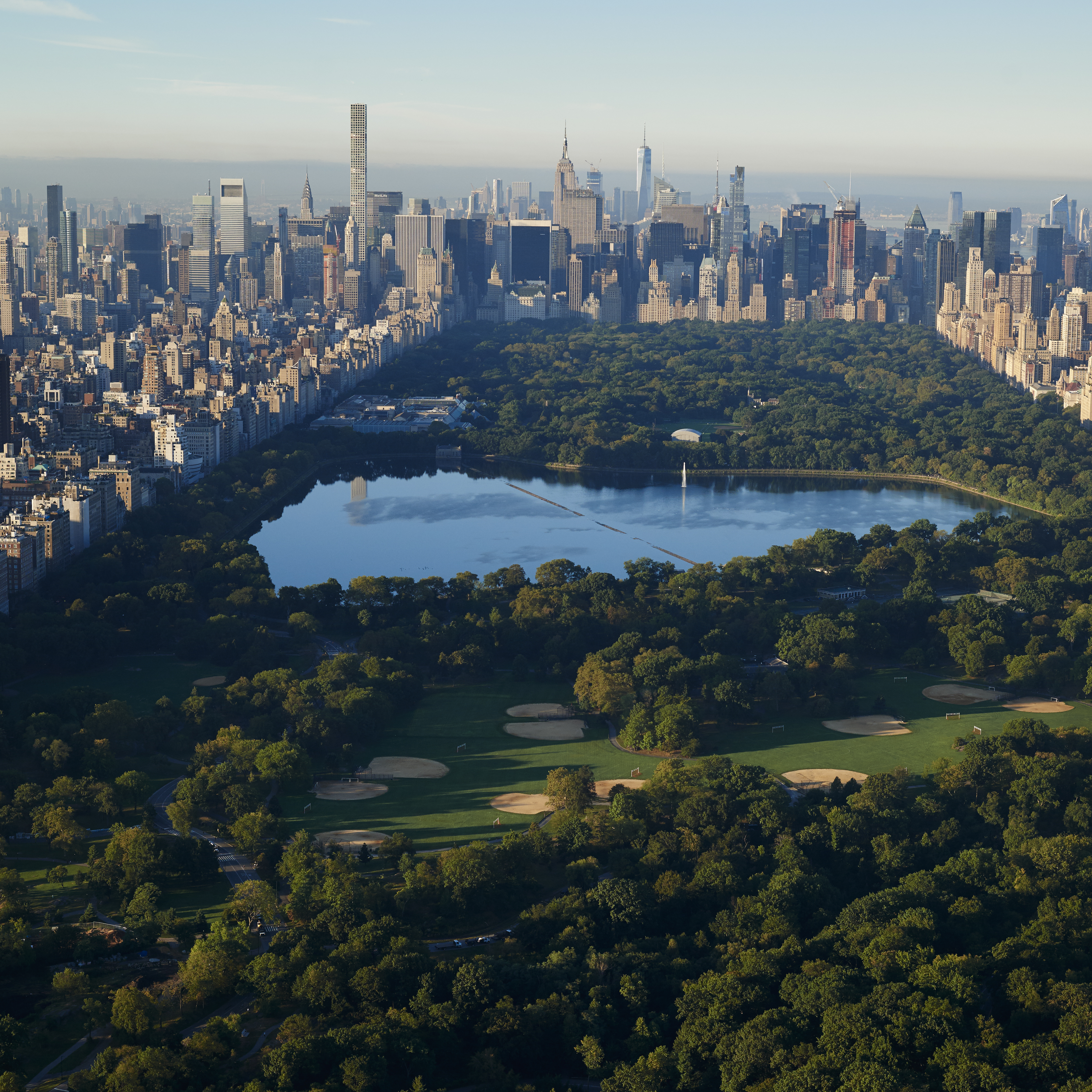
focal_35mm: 64
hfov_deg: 26.9
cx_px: 603
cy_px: 547
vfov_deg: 26.9
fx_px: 2284
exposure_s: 1/800
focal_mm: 50
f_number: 6.3
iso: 400
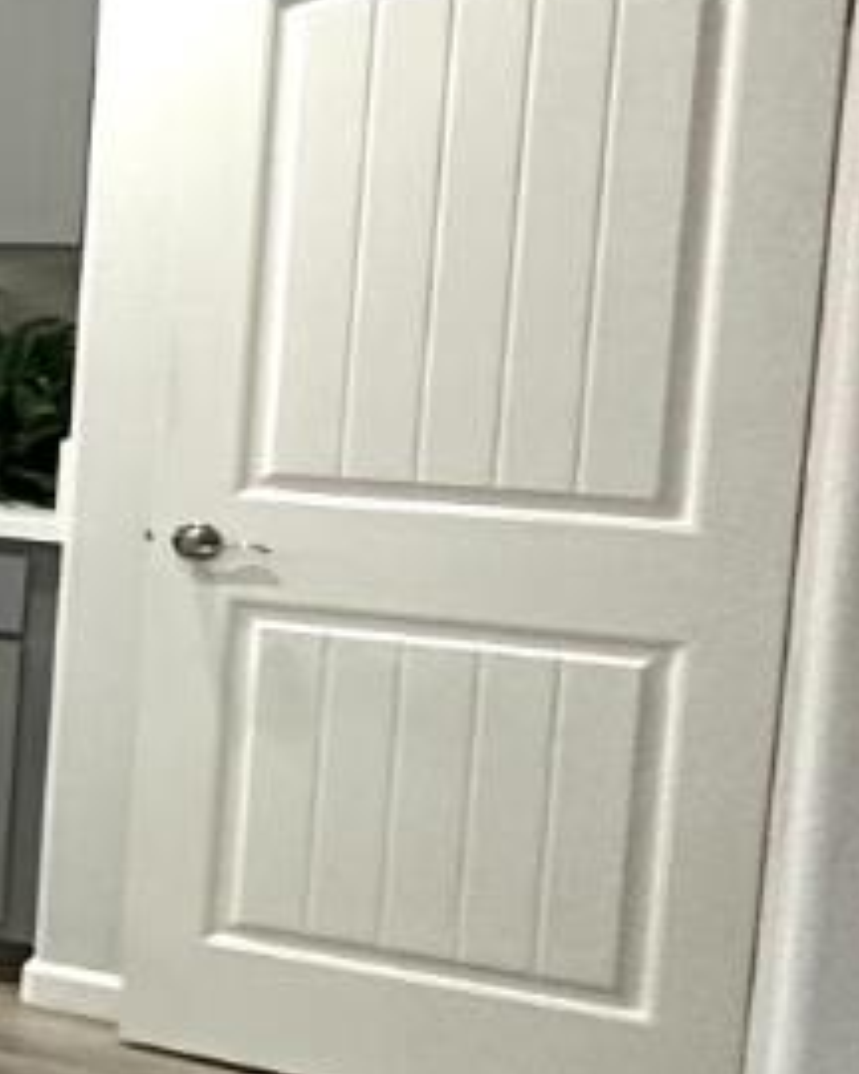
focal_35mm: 76
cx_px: -1861
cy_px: 396
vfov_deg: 25.0
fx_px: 2415
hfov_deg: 10.8
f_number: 2.2
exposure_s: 1/60
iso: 250
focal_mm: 2.22
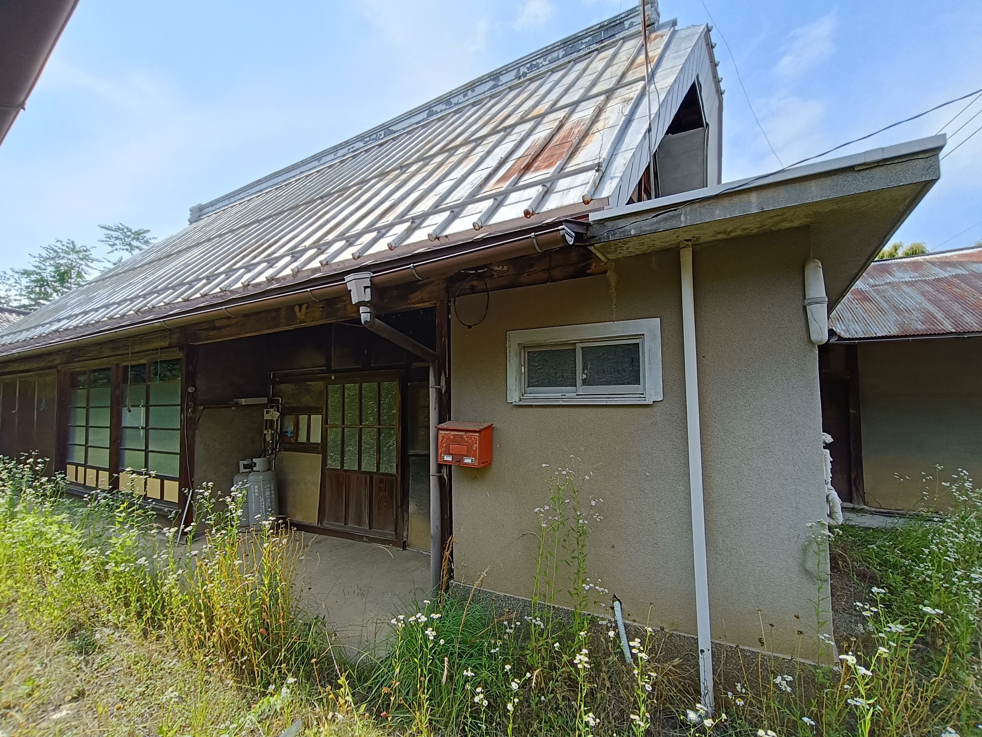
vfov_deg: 78.1
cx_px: 491
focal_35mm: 16
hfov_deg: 94.5
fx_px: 454
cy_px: 368
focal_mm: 1.68
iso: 64
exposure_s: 1/241
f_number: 2.2
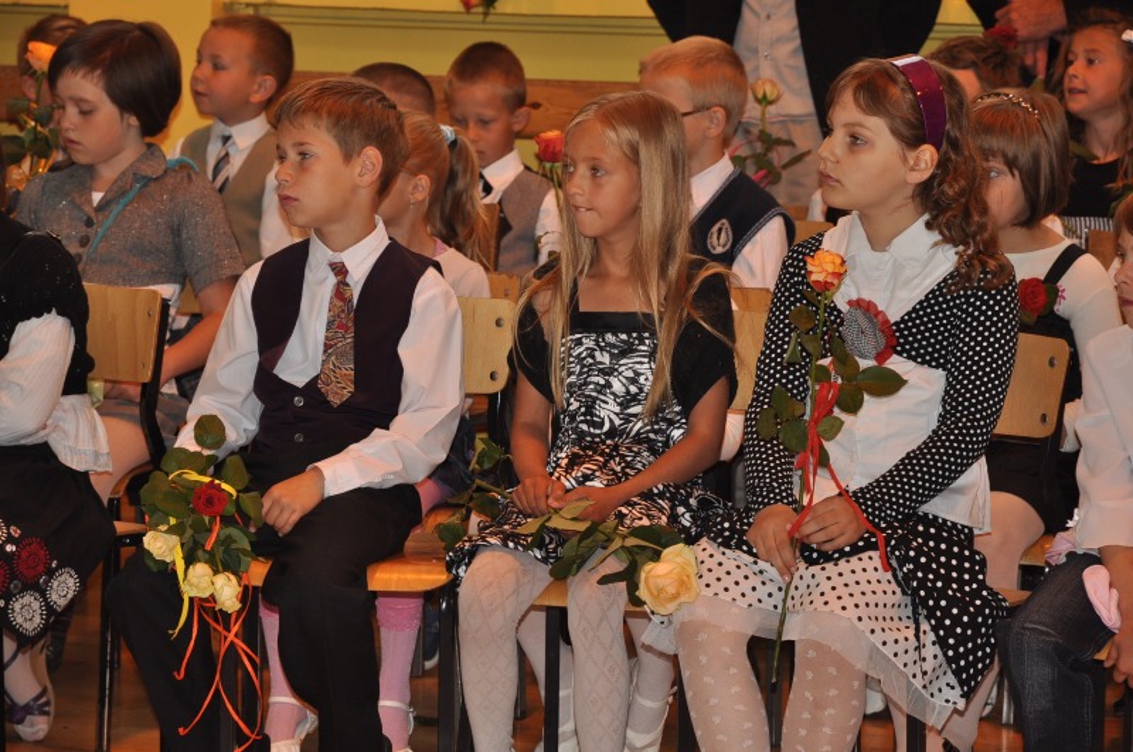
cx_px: 566
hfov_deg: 16.1
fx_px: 4007
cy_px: 376
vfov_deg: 10.7
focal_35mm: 128
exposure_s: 1/60
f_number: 5.6
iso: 320
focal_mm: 85
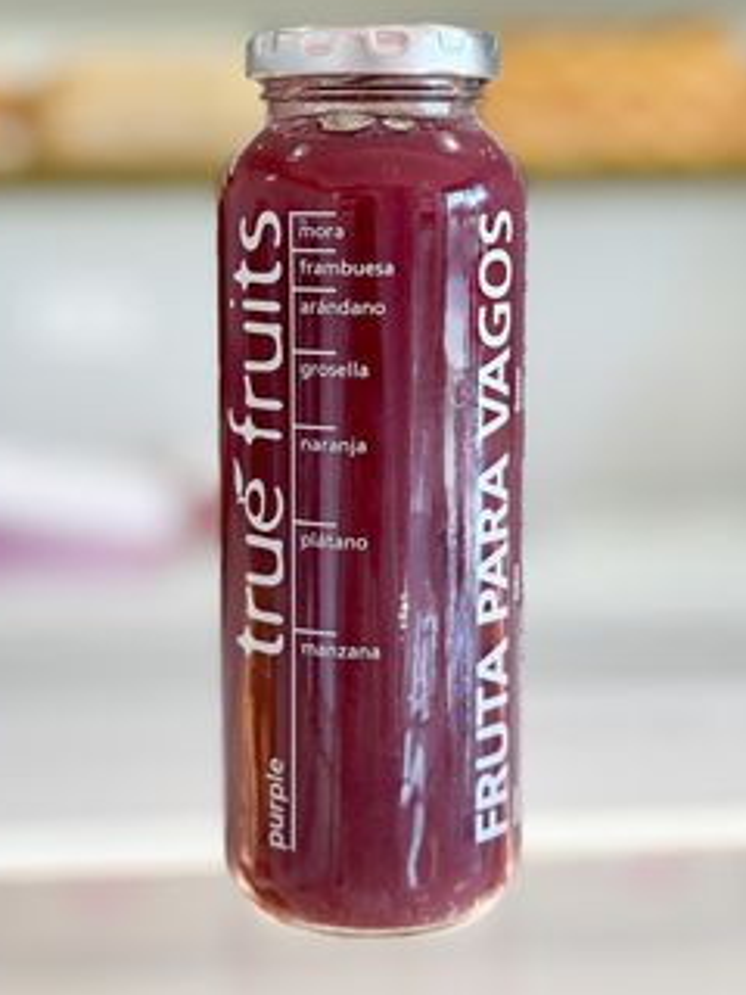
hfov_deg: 22.9
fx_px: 1839
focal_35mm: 64
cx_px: 354
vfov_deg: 30.1
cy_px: 345
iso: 80
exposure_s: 1/210
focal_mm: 6.86
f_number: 1.8
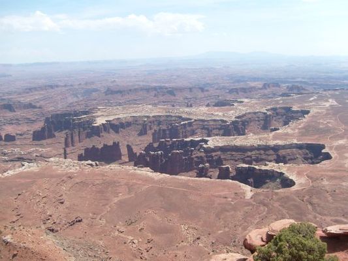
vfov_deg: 40.7
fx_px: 352
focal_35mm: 35
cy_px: 130
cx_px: 174
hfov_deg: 52.6
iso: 80
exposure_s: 1/250
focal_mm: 5.8
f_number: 7.1
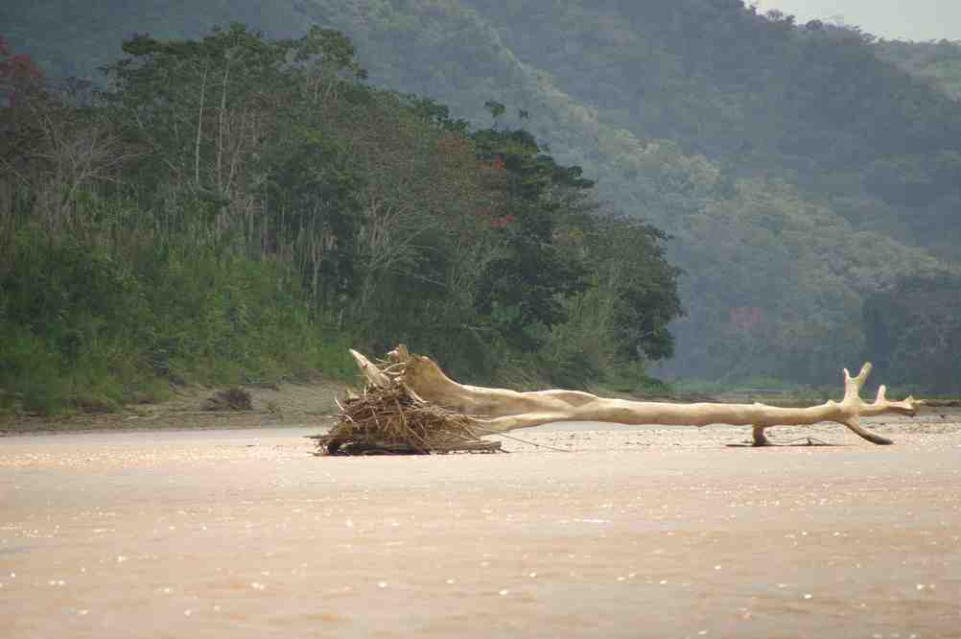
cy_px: 320
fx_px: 10000
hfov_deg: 5.5
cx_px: 480
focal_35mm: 375
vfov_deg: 3.7
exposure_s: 1/250
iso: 100
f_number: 6.3
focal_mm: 250
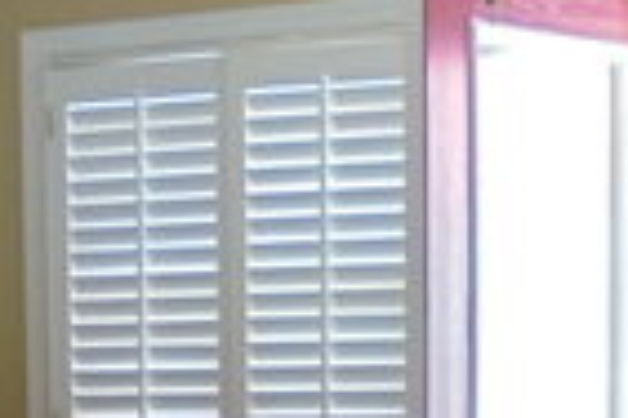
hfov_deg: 13.7
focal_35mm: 148
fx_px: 2582
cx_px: 38
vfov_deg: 8.8
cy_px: 796
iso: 250
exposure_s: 1/30
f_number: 3.5
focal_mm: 4.6
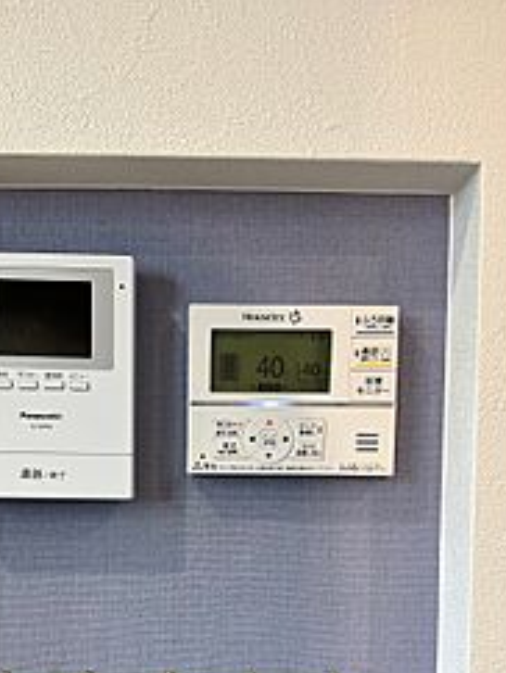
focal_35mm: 37
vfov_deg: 48.0
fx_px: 720
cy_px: 513
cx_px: 178
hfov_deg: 38.4
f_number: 1.78
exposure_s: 1/120
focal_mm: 6.86
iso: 200
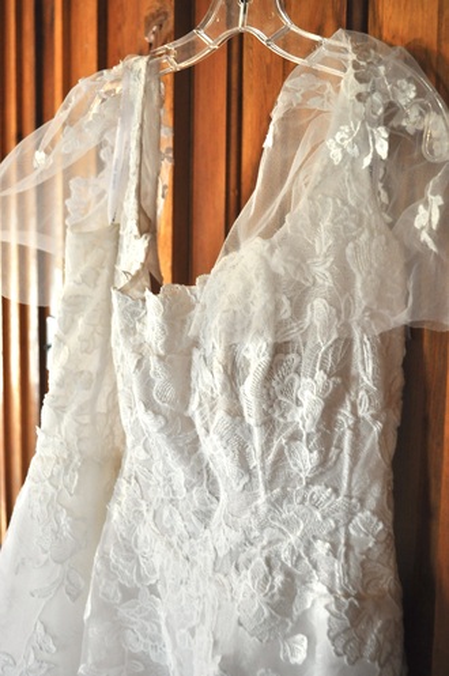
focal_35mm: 44
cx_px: 224
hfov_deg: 30.8
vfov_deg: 45.0
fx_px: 816
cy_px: 338
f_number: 4.5
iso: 800
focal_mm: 29
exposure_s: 1/30
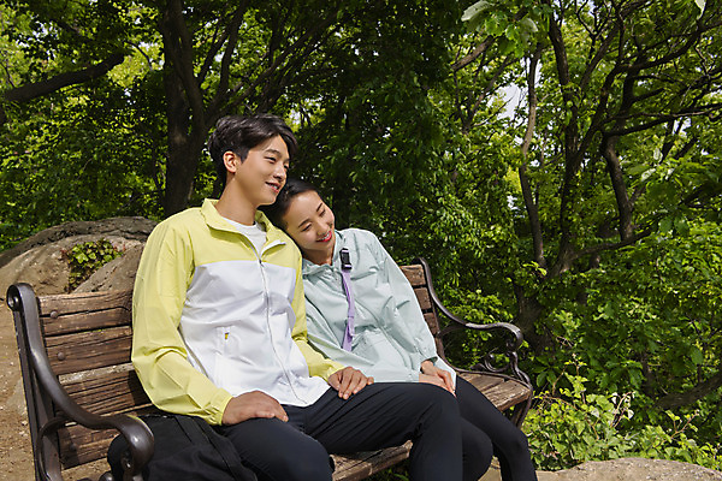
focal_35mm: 35
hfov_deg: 54.4
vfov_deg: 37.9
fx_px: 702
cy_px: 240
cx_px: 361
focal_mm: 35
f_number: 9
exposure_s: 1/125
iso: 100
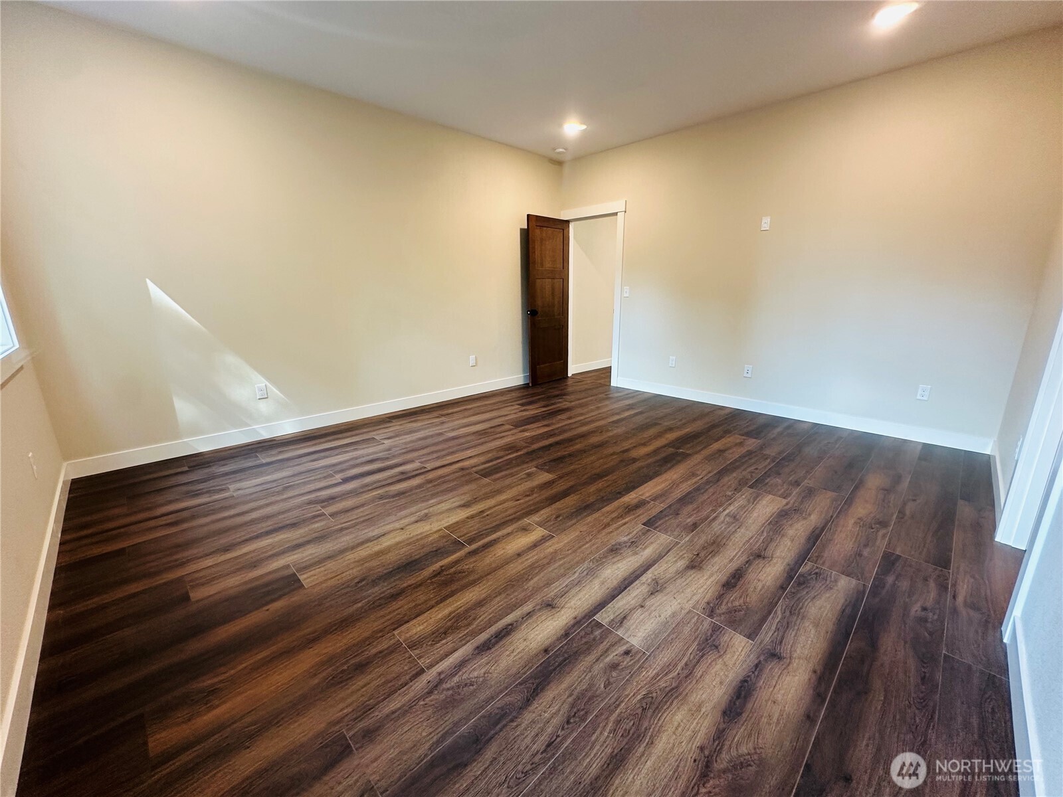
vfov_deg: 85.7
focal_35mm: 14
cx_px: 532
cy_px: 398
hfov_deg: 102.1
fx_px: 430
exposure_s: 1/60
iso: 160
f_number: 2.2
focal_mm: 2.22
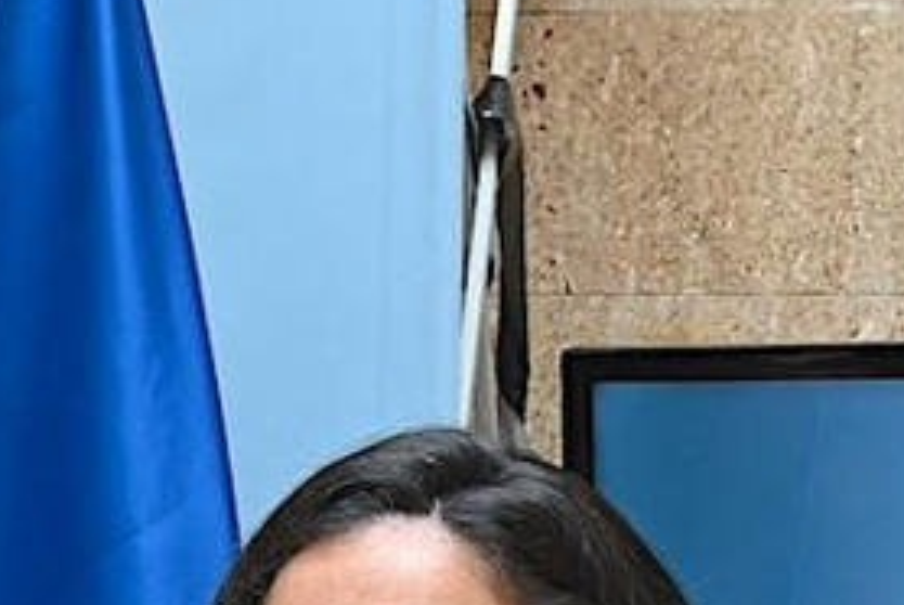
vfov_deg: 7.3
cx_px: 137
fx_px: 4474
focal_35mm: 178
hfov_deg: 11.5
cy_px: 1417
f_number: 6.3
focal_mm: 31
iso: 1600
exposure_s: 1/200
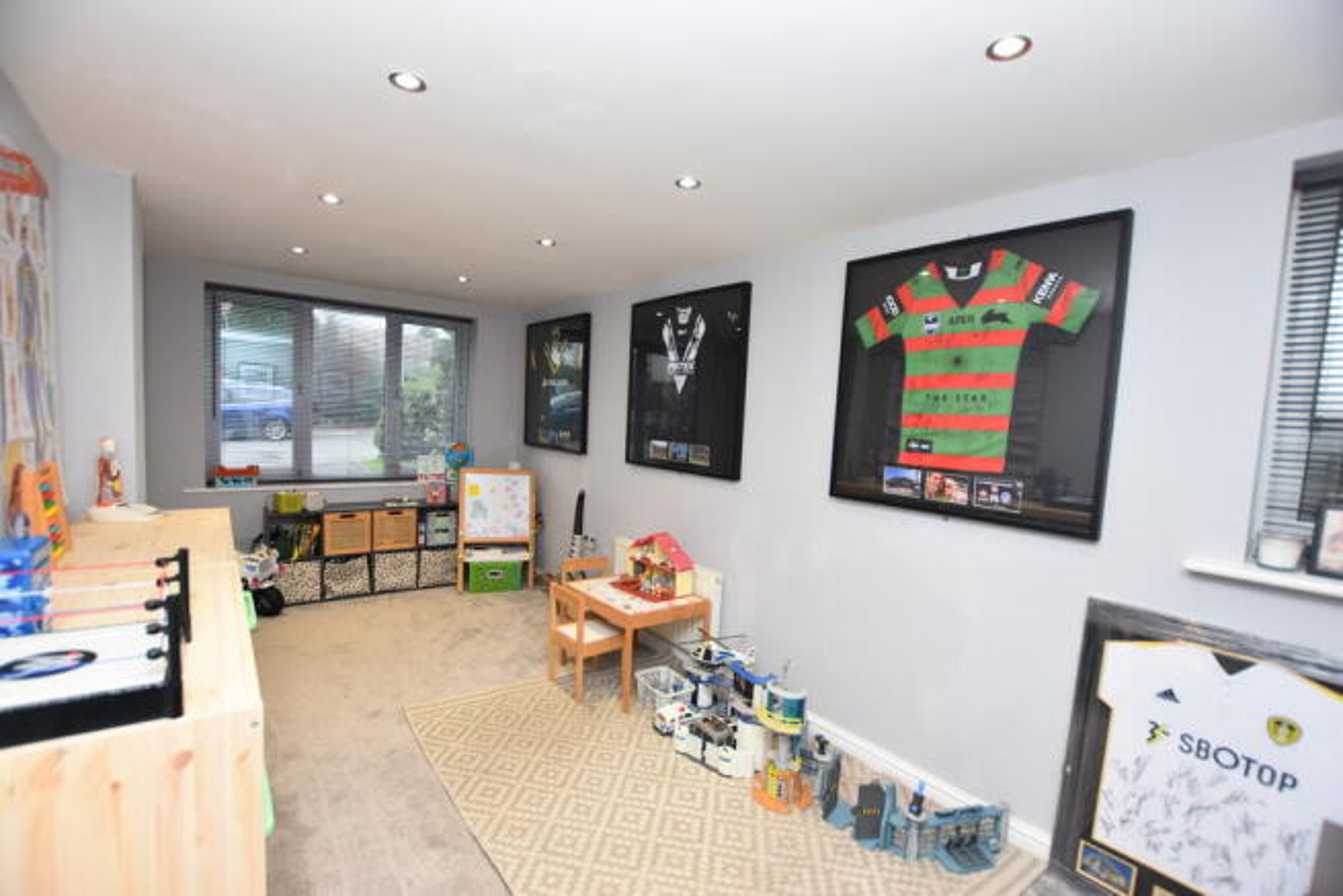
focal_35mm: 15
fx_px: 560
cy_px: 448
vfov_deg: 77.4
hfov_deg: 100.4
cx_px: 672
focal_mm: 10
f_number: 4
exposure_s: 1/60
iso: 450
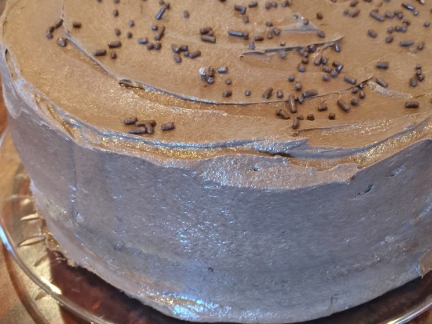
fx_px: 537
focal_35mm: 43
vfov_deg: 33.5
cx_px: 248
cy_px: 128
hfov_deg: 43.7
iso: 64
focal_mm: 4.15
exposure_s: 1/4
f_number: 2.2
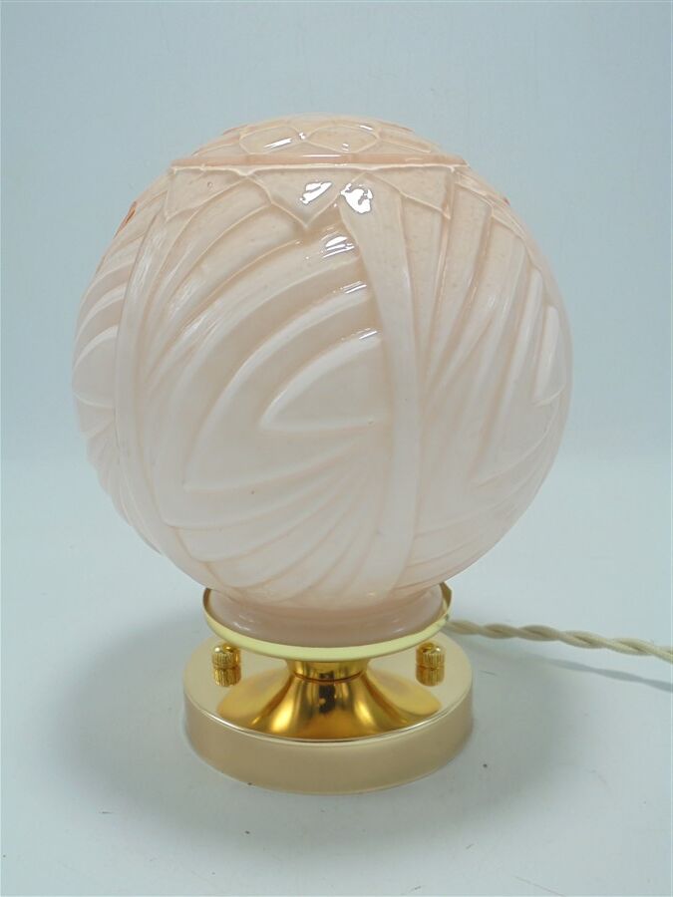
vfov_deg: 49.0
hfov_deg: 37.7
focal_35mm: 38
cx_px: 336
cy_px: 448
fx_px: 985
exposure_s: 1/80
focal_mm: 6.9
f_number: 4.2
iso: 100
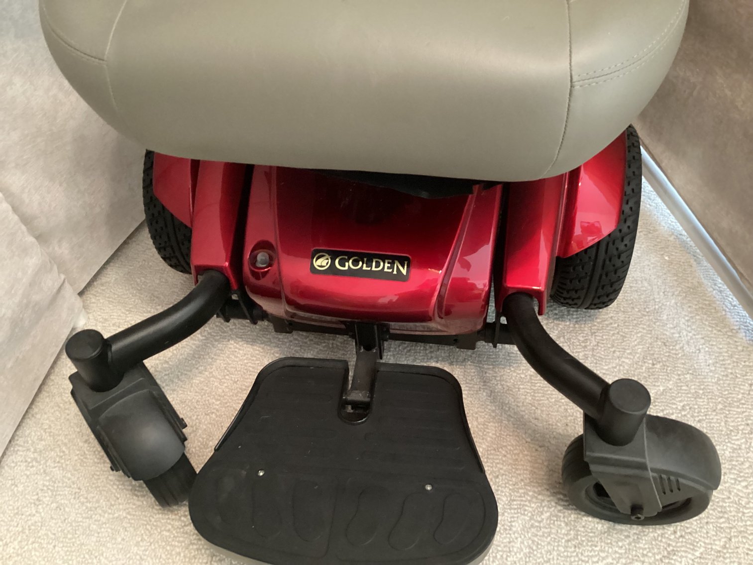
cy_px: 282
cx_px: 376
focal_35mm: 31
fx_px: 674
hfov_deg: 58.3
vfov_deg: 45.4
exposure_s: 1/30
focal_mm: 3.3
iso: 800
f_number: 2.4
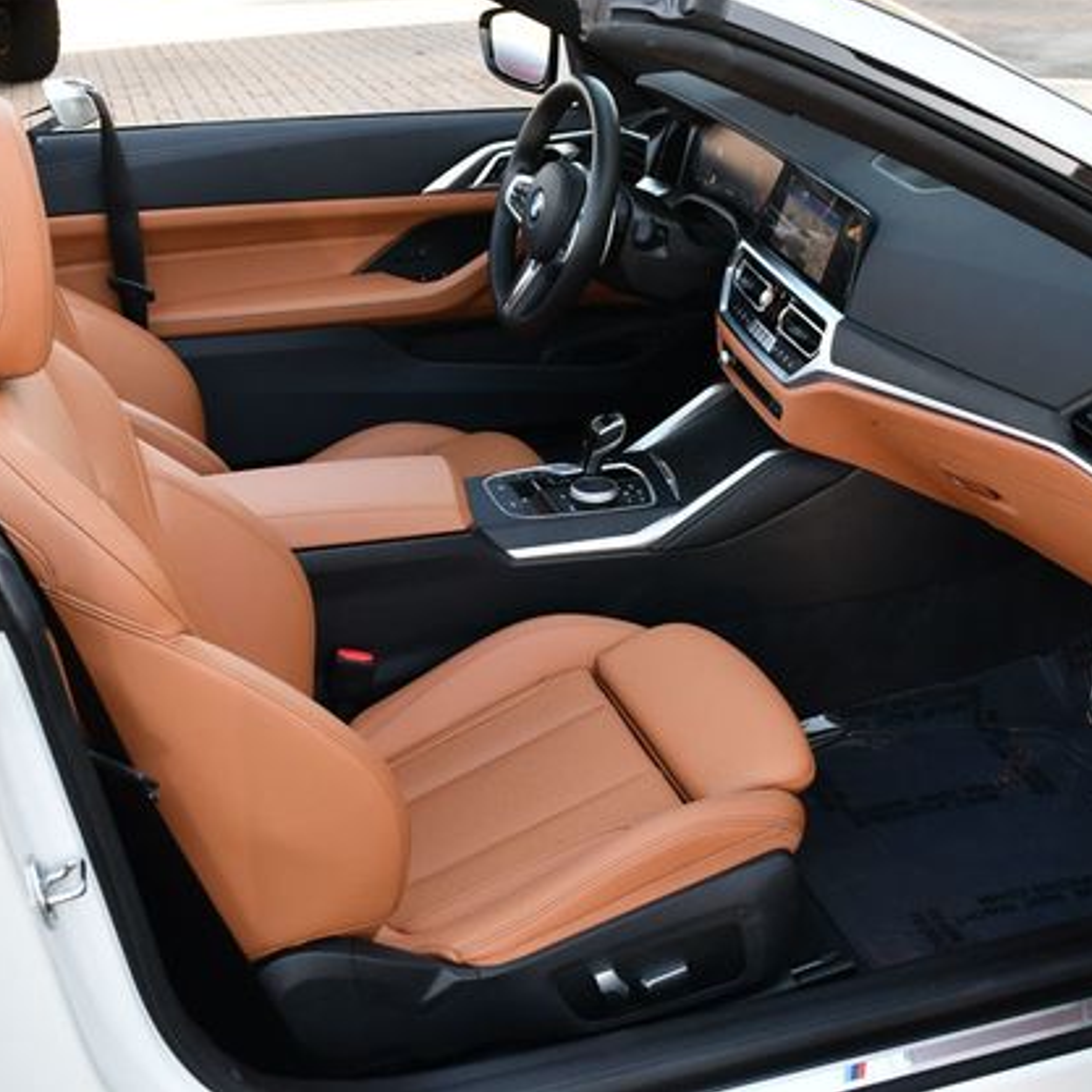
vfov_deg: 36.1
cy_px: 534
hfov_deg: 36.0
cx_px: 495
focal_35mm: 47
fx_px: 1677
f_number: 4.5
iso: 400
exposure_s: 1/250
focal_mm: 18
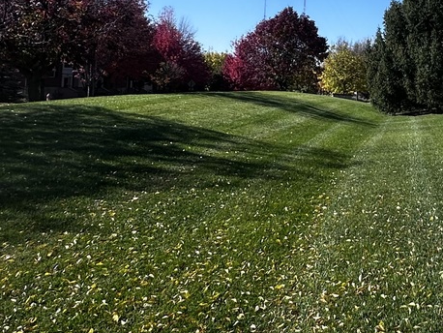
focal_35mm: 44
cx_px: 448
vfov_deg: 31.7
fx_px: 563
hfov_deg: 38.0
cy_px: 47
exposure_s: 1/1531
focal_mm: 2.22
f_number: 2.2
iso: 50
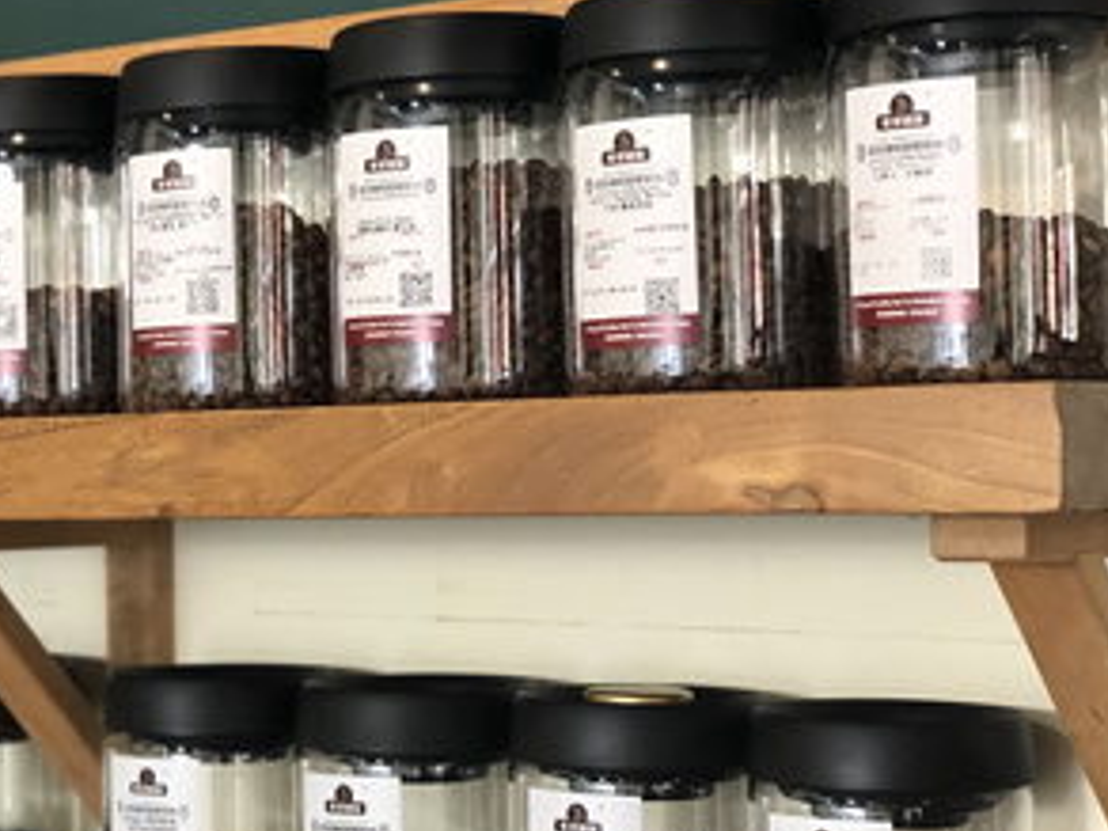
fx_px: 2849
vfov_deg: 16.6
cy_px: 355
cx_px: 201
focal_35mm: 89
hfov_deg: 21.7
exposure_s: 1/25
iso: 160
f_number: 2.4
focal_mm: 6
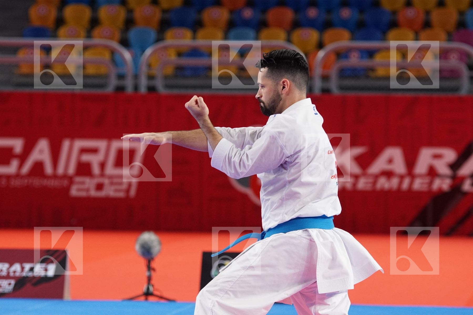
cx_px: 236
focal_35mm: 225
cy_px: 158
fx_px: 2956
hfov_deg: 9.1
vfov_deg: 6.1
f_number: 3.2
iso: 1000
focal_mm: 150
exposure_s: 1/400
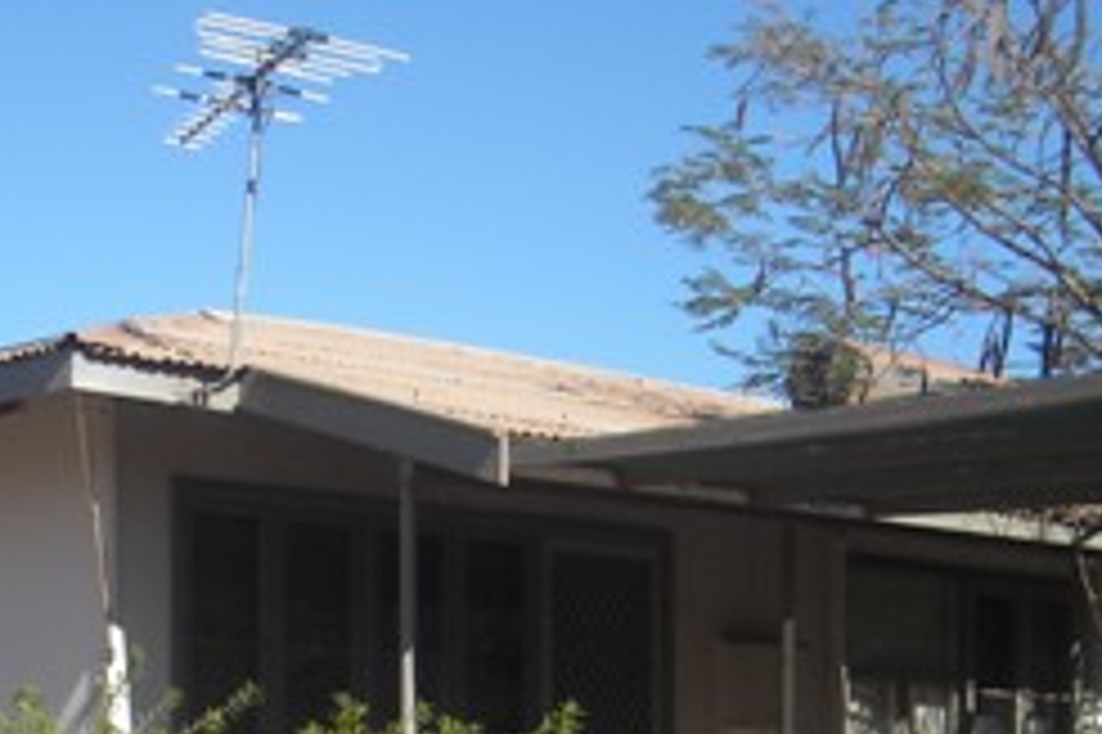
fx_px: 2906
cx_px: 270
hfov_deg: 21.3
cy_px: 919
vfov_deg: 13.9
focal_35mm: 95
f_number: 5.6
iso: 64
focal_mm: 5.7
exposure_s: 1/239
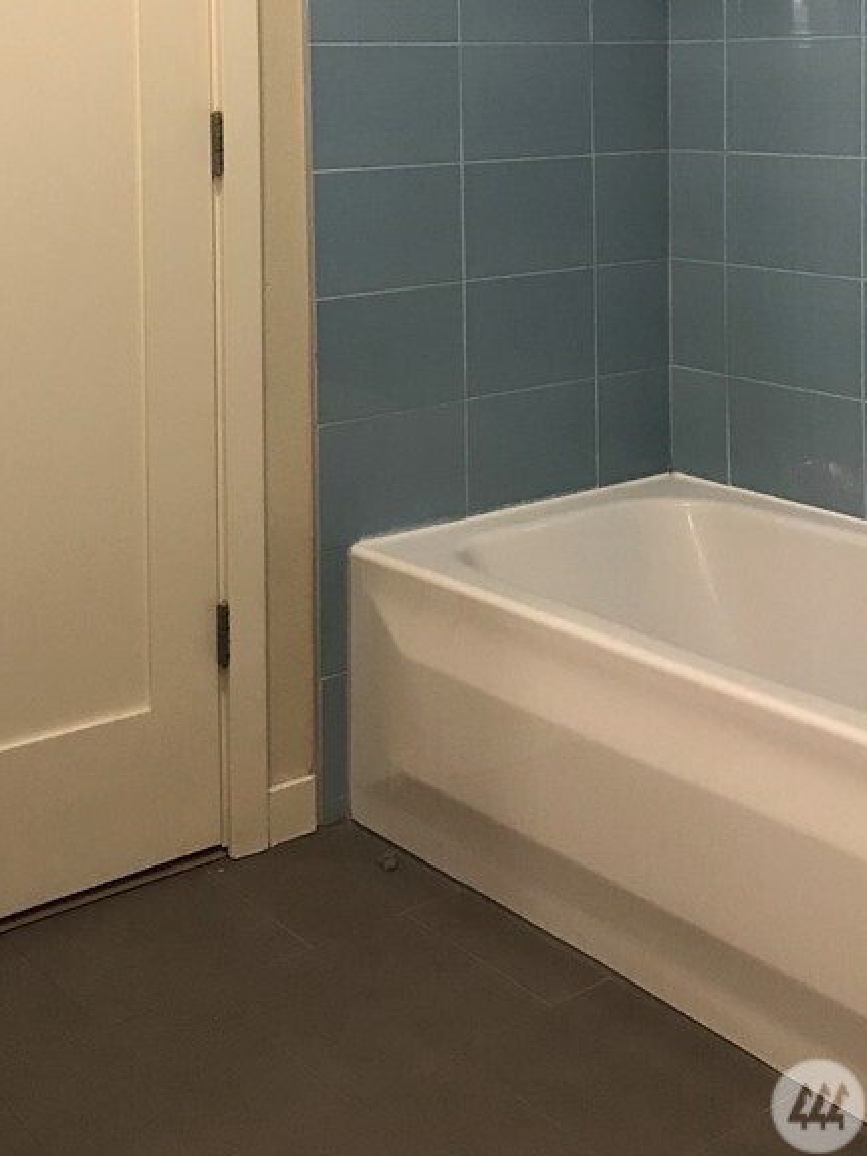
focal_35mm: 50
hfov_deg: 29.1
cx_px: 450
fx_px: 1669
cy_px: 145
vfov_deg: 36.2
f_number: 1.8
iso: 80
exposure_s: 1/15
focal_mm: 3.99
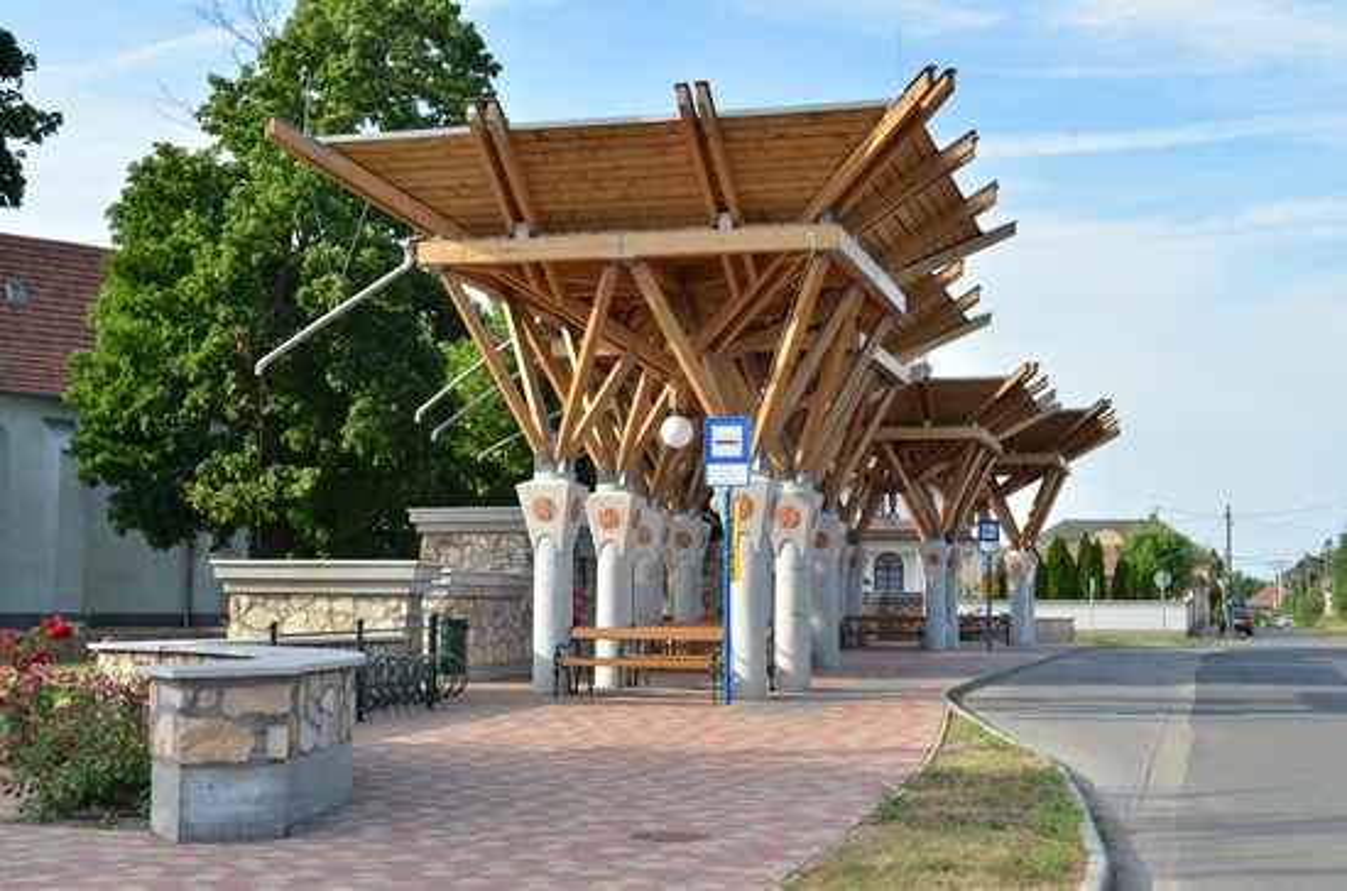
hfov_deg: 41.2
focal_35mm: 48
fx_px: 1792
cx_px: 674
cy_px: 446
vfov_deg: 27.9
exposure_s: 1/320
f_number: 7.1
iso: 200
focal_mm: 32
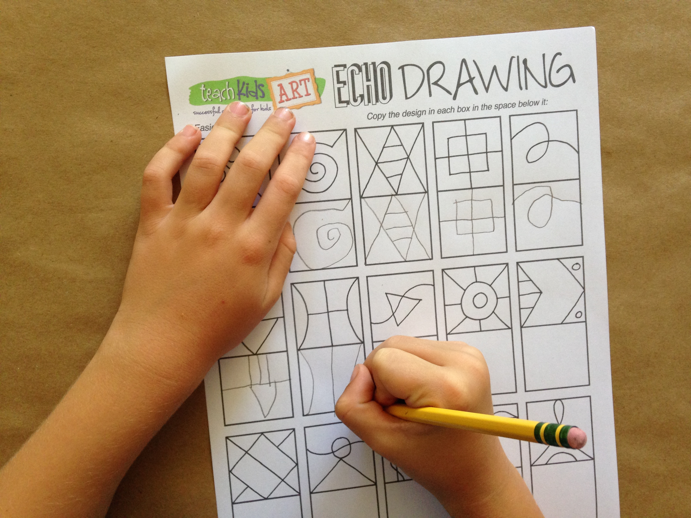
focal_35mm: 33
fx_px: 659
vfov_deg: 42.9
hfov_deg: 55.4
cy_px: 259
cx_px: 346
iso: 160
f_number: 2.4
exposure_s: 1/20
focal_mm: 4.12
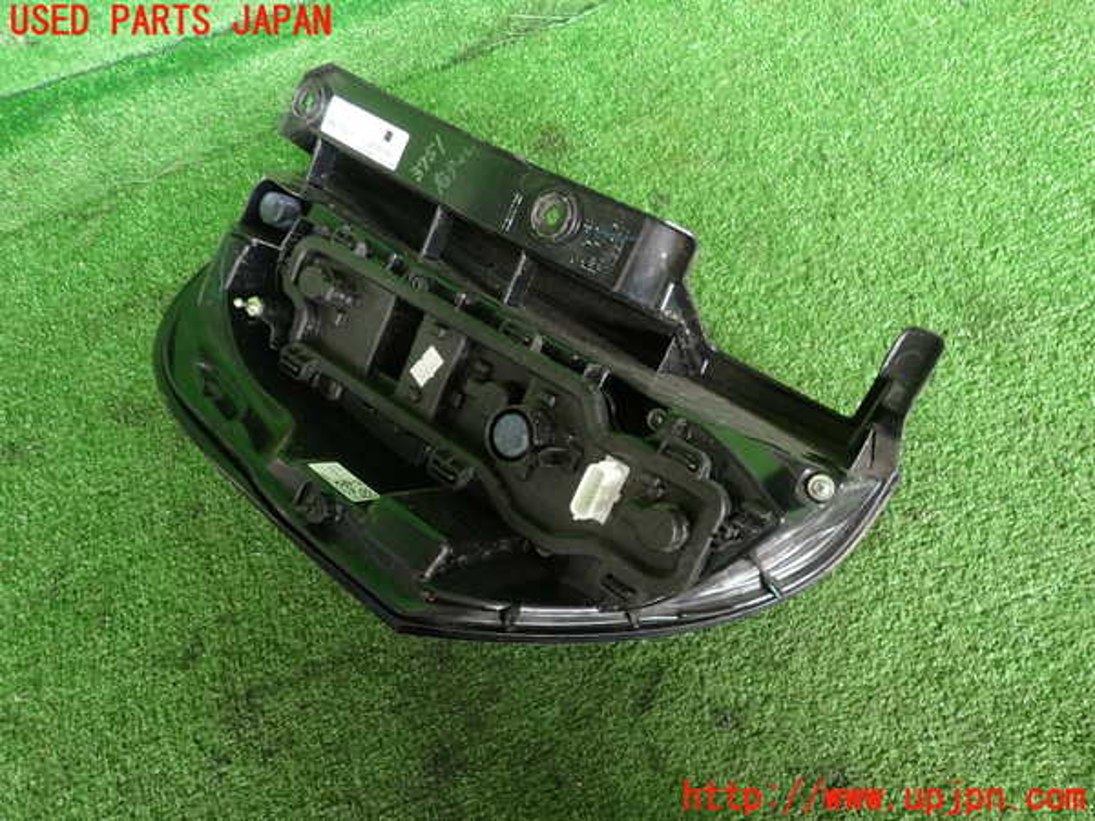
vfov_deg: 54.9
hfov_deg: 69.4
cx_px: 548
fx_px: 791
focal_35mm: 25
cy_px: 410
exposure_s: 1/40
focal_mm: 4.5
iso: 200
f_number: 2
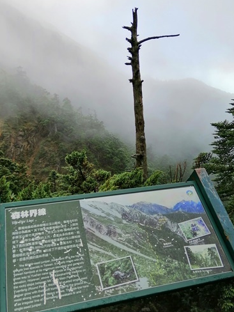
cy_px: 172
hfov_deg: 44.2
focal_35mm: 32
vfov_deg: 56.7
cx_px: 113
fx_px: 288
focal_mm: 3.81
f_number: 2.2
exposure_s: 1/236
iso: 50
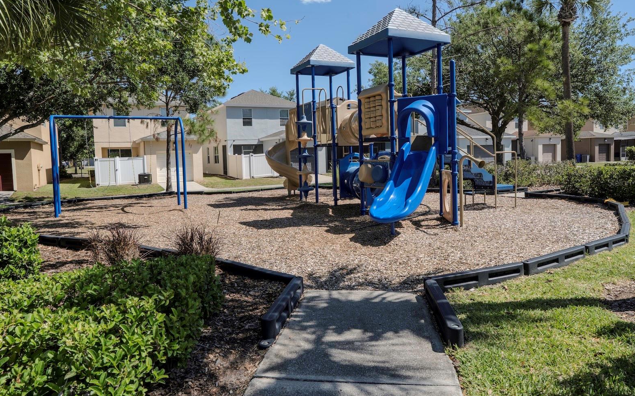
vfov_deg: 49.2
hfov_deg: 72.6
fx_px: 433
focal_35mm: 25
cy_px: 182
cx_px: 322
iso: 100
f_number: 10
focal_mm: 24
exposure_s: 1/160
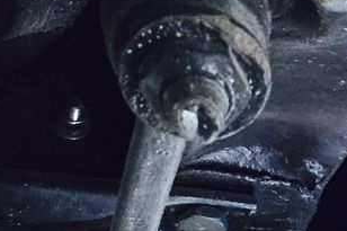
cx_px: 504
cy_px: 279
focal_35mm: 98
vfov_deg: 13.5
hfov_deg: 18.7
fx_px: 944
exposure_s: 1/30
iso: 160
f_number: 2.2
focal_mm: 4.15
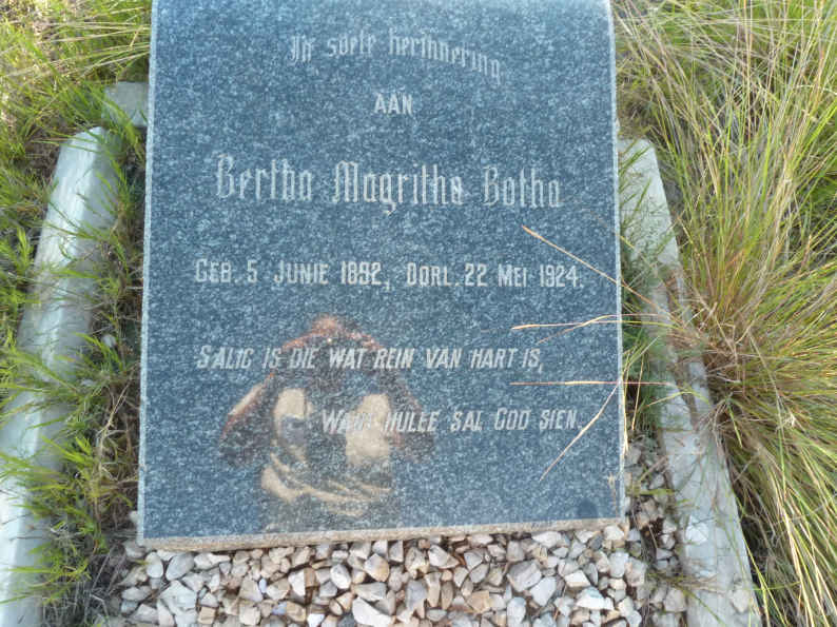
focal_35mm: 25
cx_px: 418
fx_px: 604
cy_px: 314
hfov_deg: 69.4
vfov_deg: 54.9
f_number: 6.3
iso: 160
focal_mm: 4.1
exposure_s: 1/30
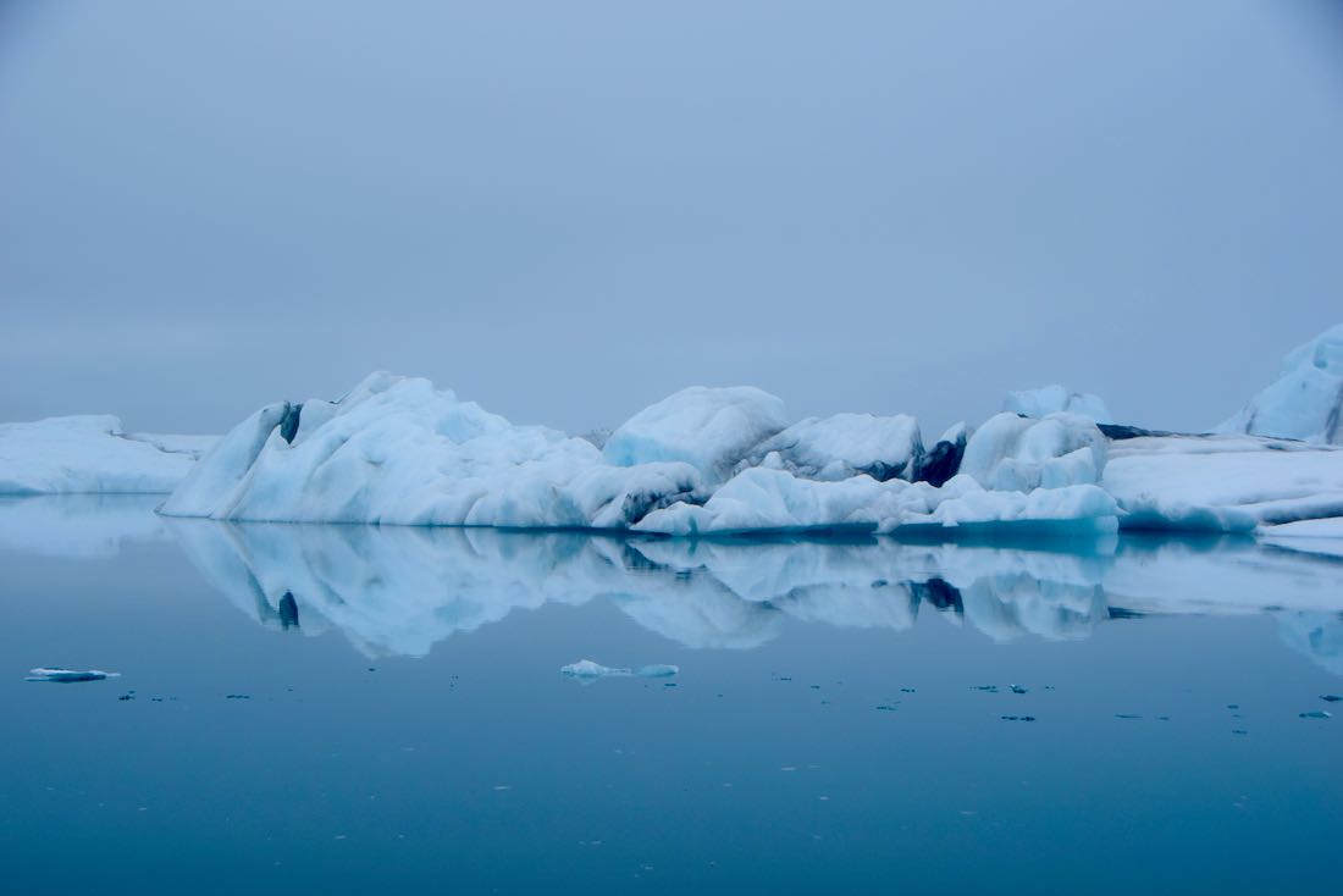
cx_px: 672
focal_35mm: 69
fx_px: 2575
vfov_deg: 19.7
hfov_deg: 29.2
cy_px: 448
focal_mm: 46
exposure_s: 1/250
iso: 360
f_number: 8
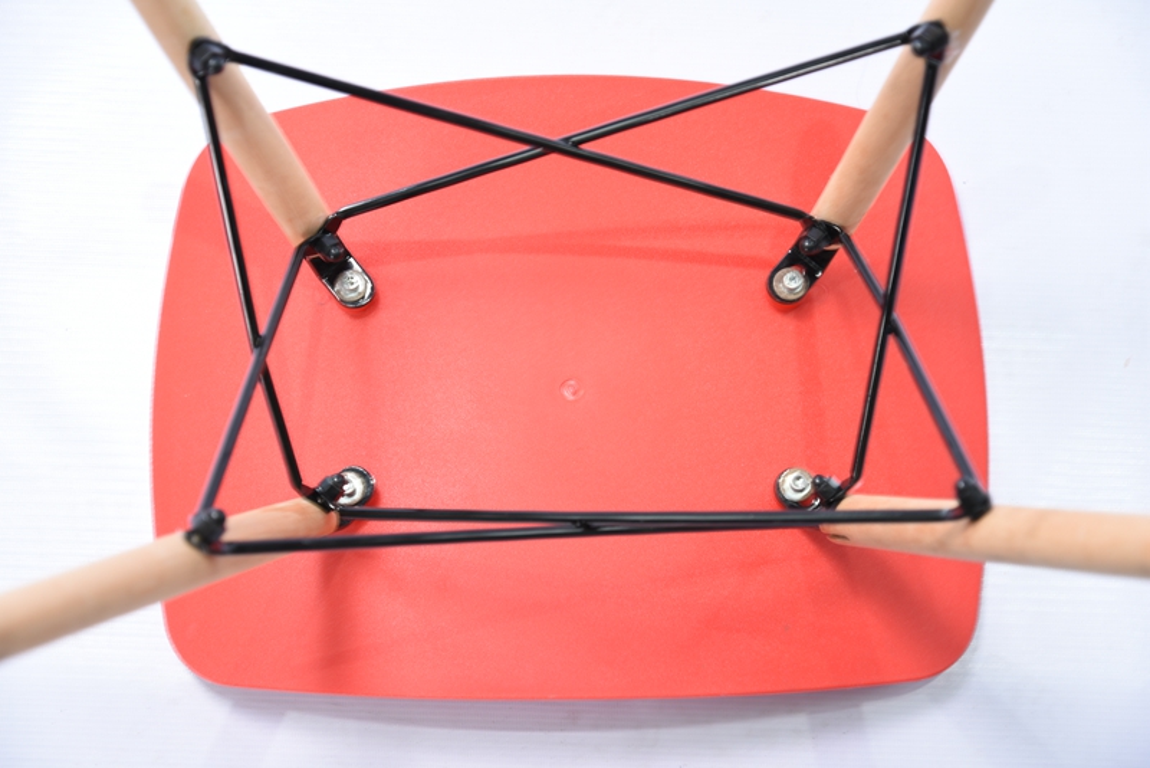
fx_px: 1981
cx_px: 575
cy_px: 384
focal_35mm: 62
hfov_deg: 32.4
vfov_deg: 21.9
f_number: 4.5
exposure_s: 1/15
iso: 125
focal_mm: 62
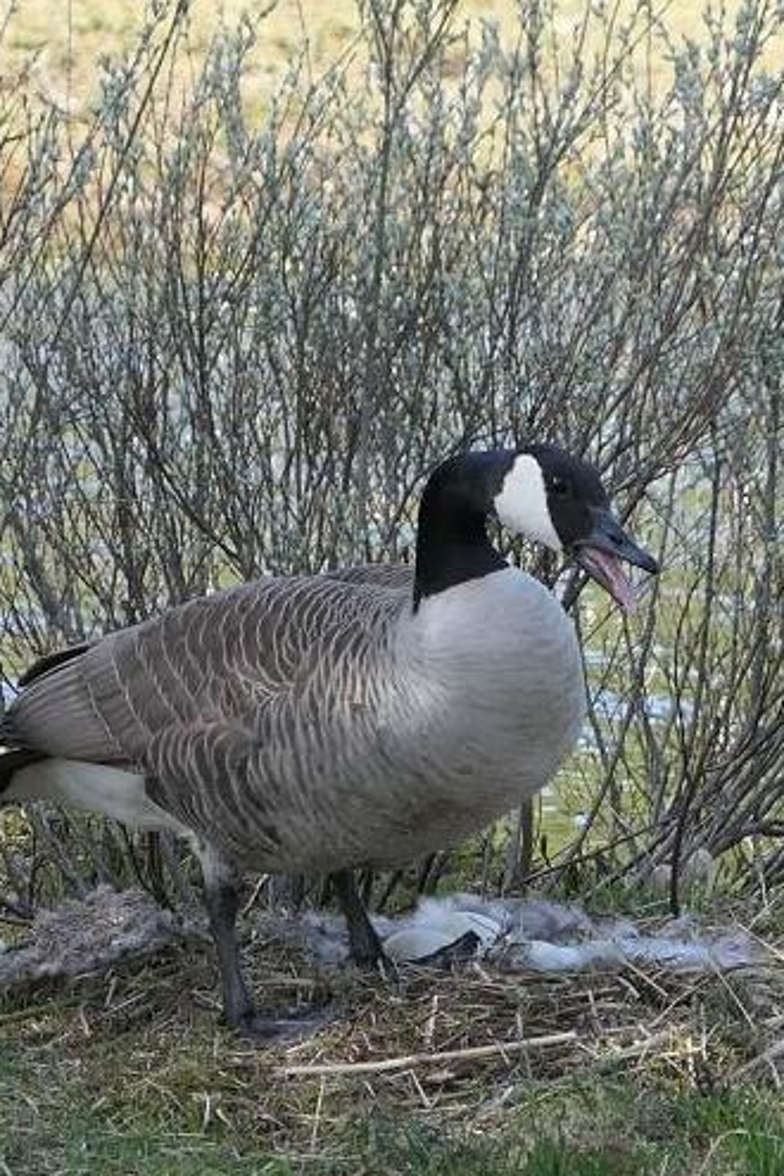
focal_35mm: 190
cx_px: 232
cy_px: 587
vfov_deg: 10.8
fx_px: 6206
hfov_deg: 7.2
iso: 125
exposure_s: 1/400
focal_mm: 26.4
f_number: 2.8
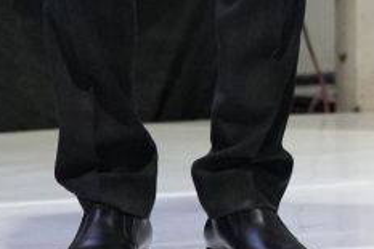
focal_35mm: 541
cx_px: 920
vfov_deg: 2.5
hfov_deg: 3.8
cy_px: -659
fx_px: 5616
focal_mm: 70
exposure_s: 1/250
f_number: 2.8
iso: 4000
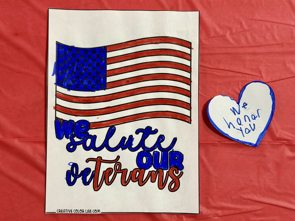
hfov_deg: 39.7
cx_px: 148
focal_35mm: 48
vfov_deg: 30.3
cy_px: 110
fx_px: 409
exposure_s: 1/60
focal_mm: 6.86
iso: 160
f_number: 1.78
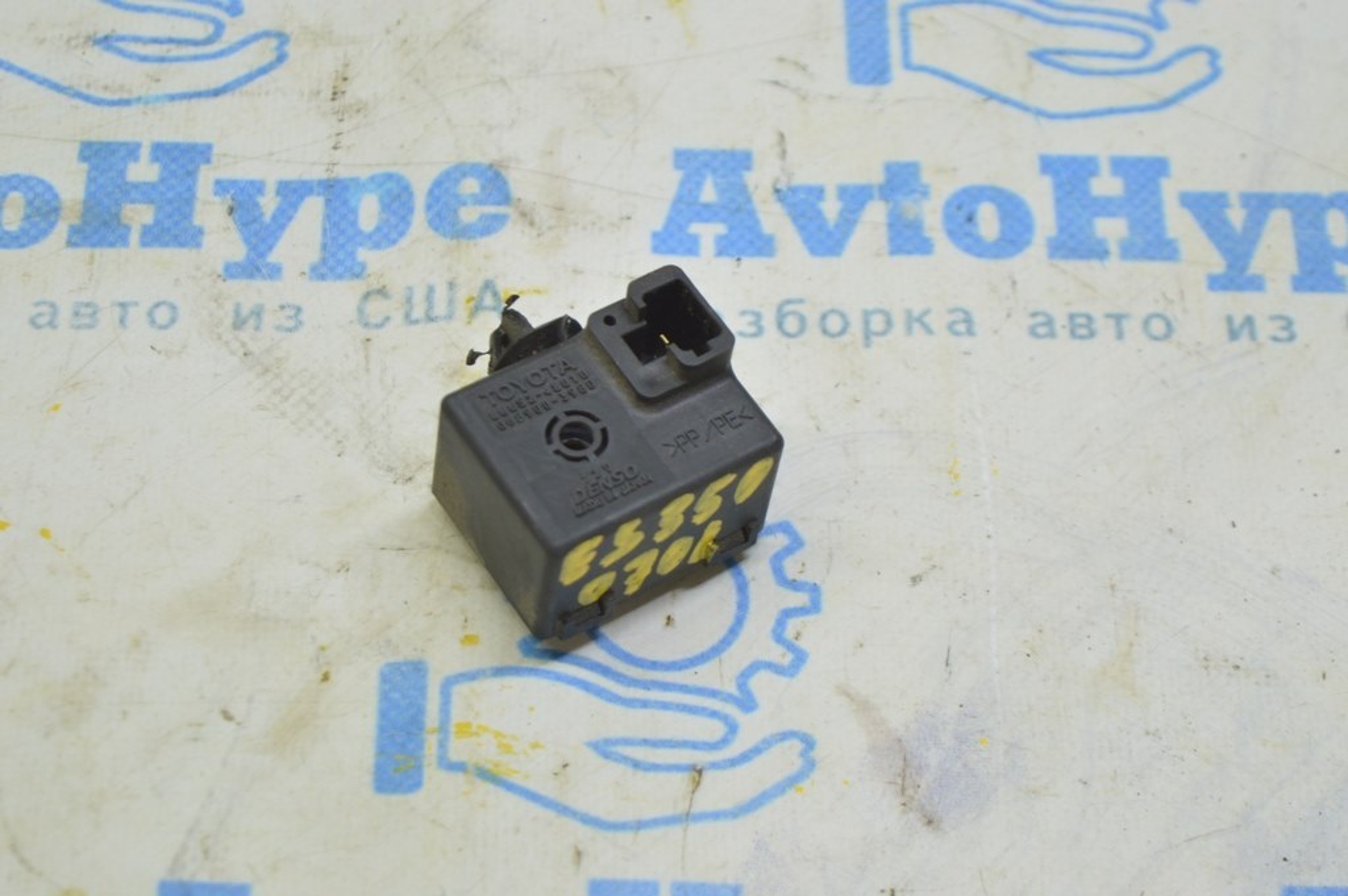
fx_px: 3087
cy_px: 448
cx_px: 674
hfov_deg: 24.6
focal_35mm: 82
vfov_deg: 16.5
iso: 400
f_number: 5.6
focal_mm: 55
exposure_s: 1/20
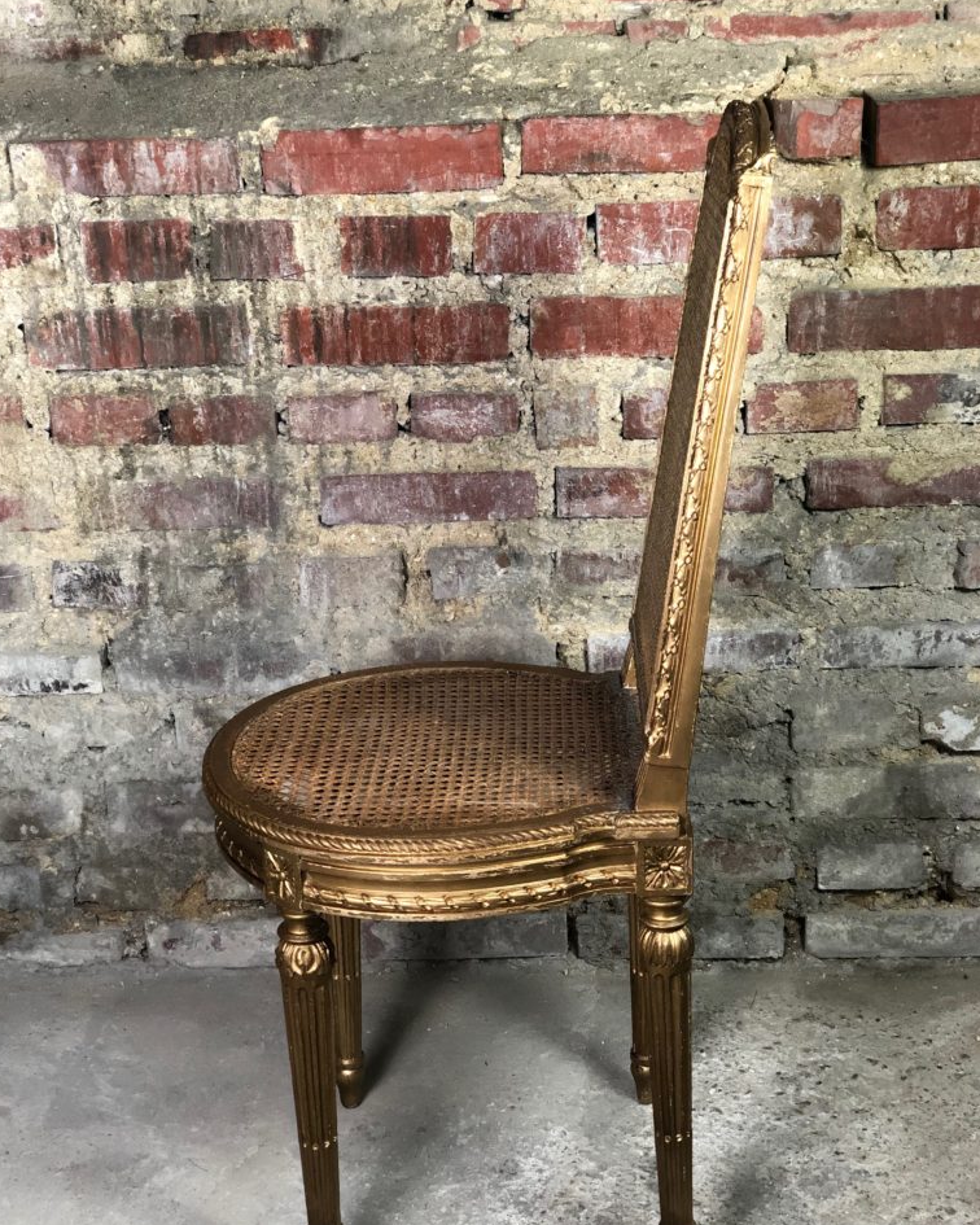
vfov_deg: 34.1
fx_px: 1994
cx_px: 486
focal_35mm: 55
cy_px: 639
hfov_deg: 27.6
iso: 100
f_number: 2.4
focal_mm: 6
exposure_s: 1/33
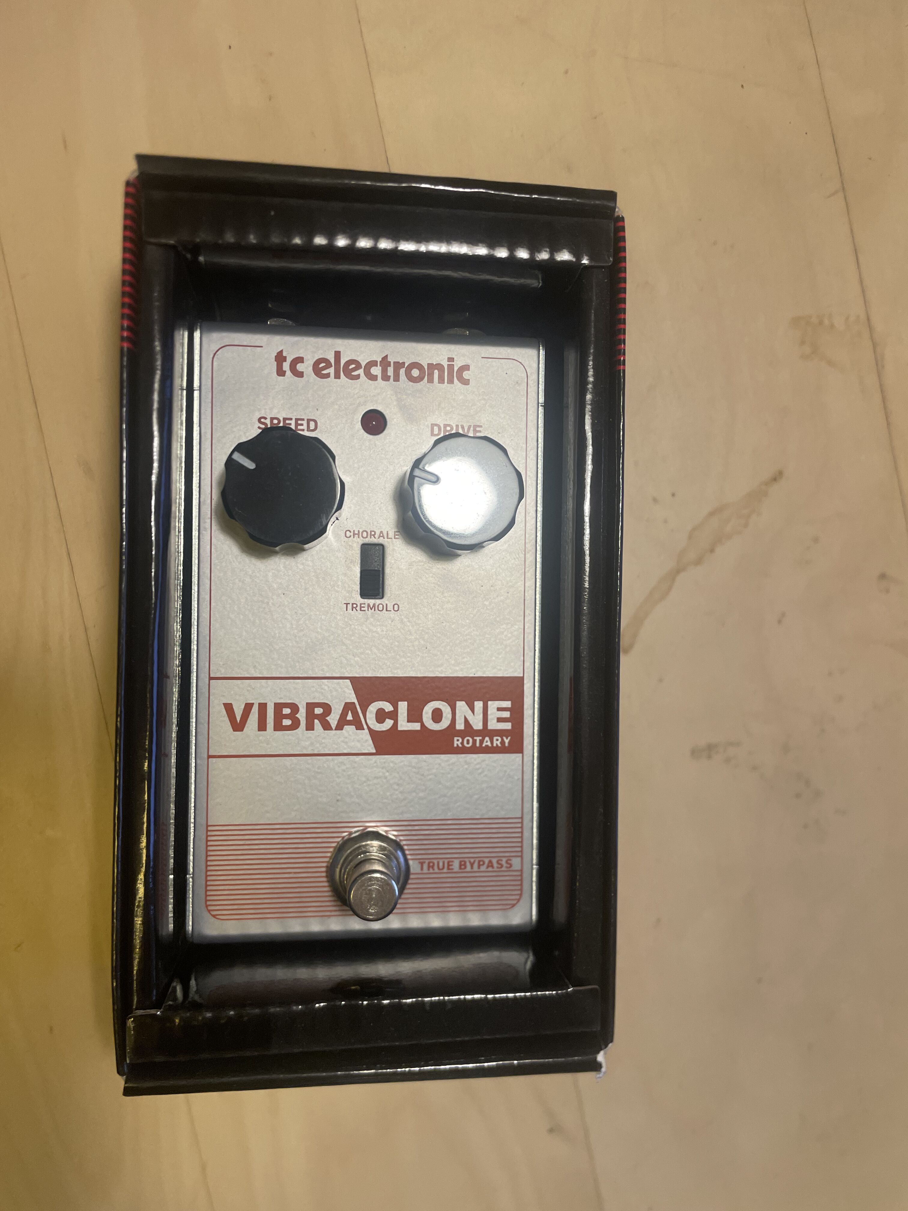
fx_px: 909
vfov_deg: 67.3
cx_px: 454
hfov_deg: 53.1
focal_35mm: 26
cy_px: 606
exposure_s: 1/100
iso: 125
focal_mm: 4.2
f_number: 1.6
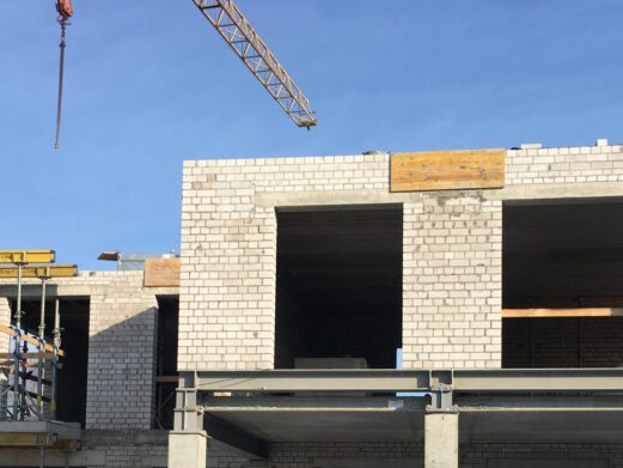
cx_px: 336
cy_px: 443
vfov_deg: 24.7
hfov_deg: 33.8
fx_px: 1026
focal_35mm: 57
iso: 25
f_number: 2.2
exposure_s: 1/1350
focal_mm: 4.15
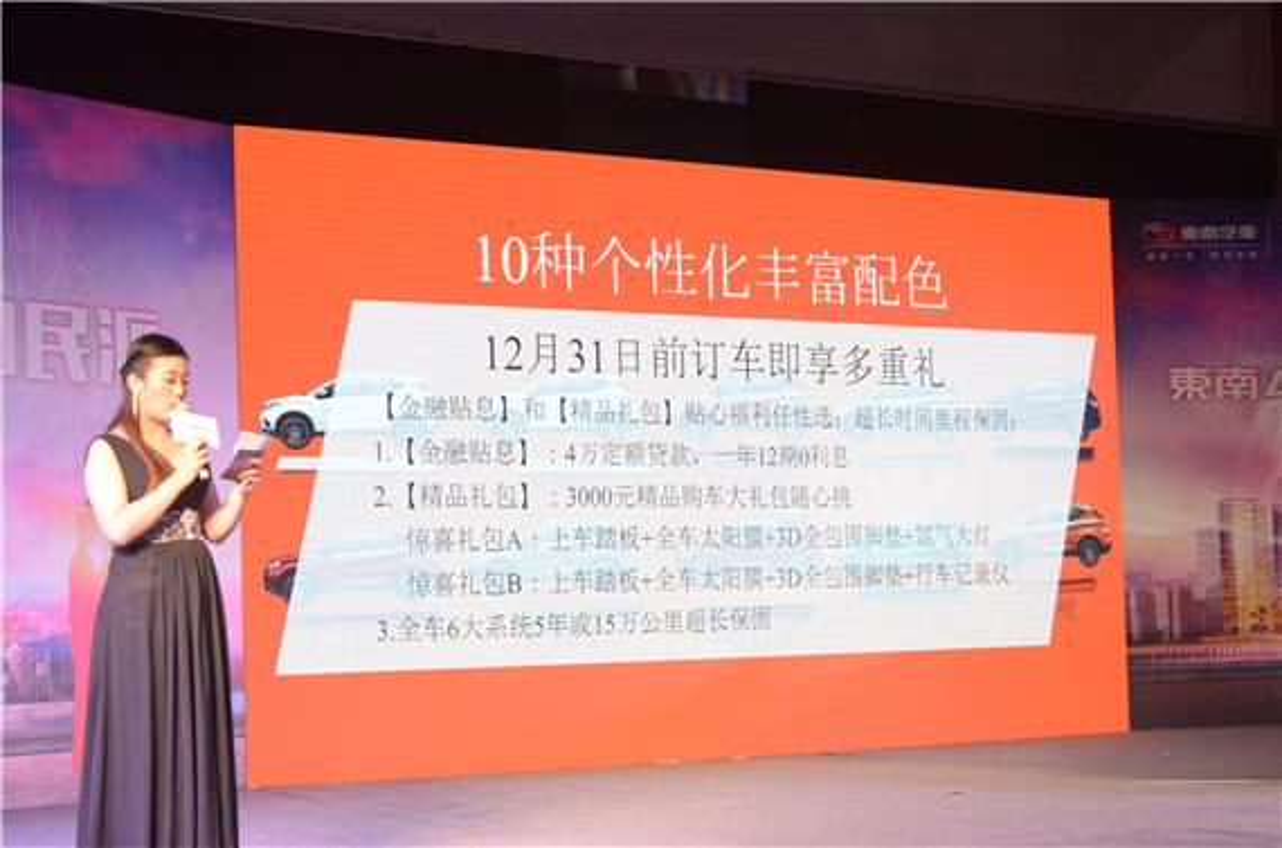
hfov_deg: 32.0
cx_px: 641
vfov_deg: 21.5
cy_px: 424
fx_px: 2238
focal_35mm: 63
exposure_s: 1/45
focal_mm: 42
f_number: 8
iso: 560
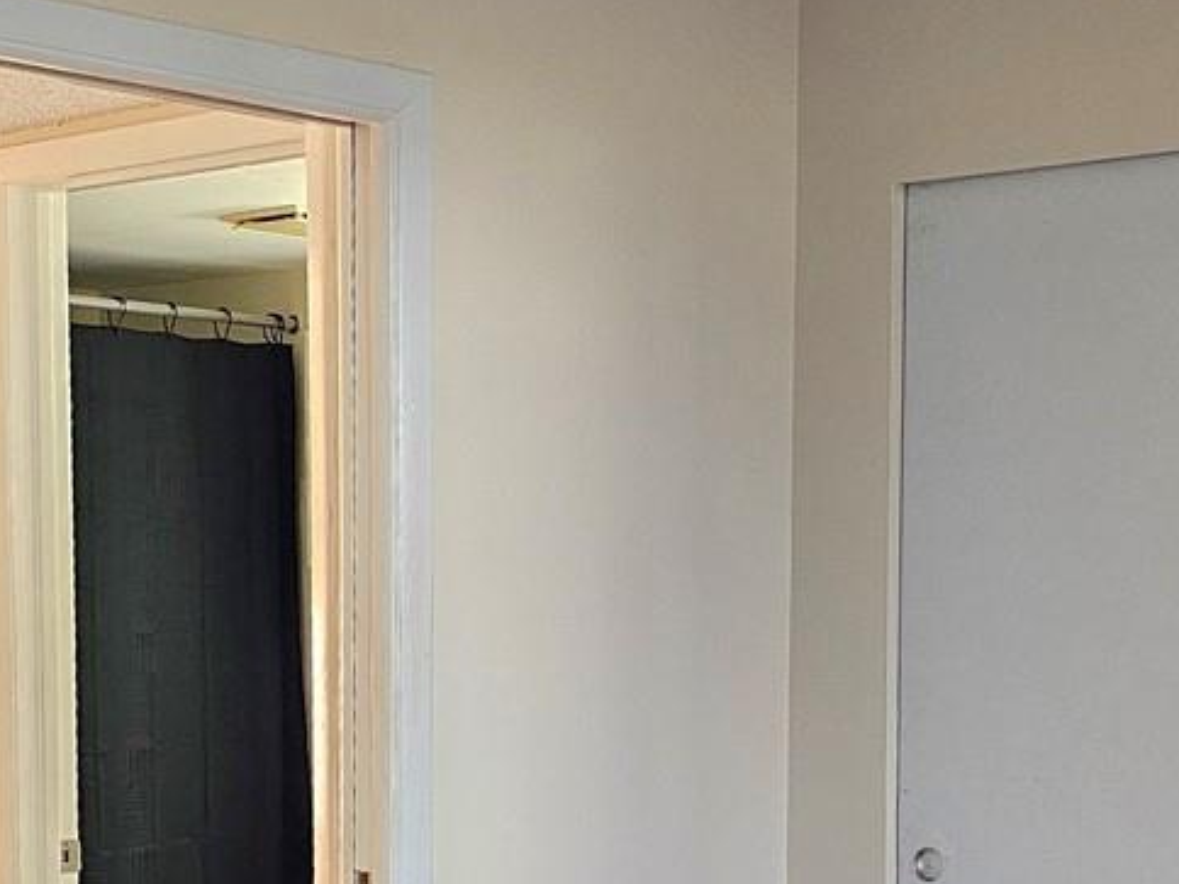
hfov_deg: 25.6
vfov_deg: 19.0
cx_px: 458
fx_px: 2589
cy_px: 807
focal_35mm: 76
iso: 400
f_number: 1.7
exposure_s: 1/120
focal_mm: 6.3
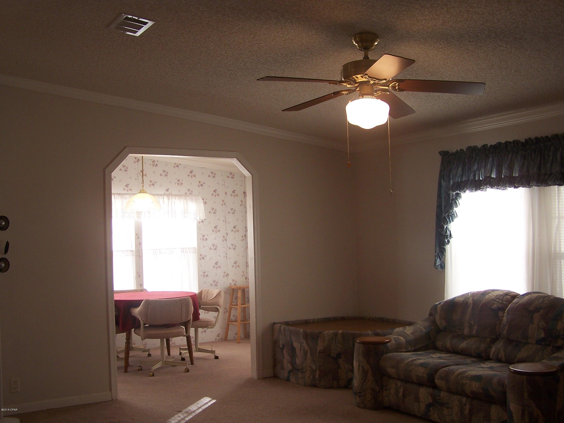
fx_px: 619
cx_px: 282
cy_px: 212
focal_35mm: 38
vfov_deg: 37.7
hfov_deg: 49.0
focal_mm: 6.3
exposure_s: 1/40
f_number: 2.8
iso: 80
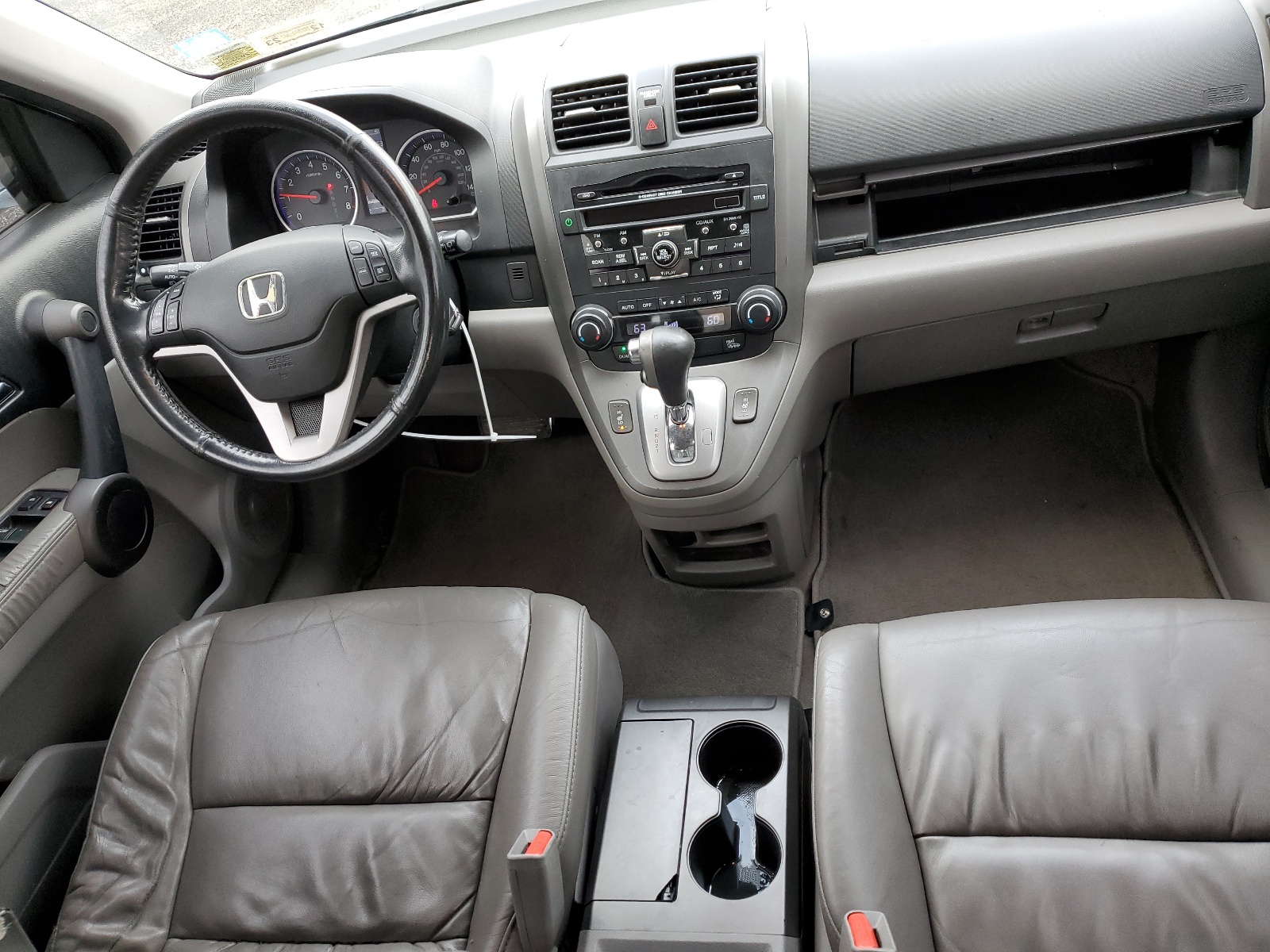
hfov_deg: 67.3
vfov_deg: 53.1
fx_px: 954
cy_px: 476
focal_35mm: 26
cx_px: 635
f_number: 1.5
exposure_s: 1/120
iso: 84
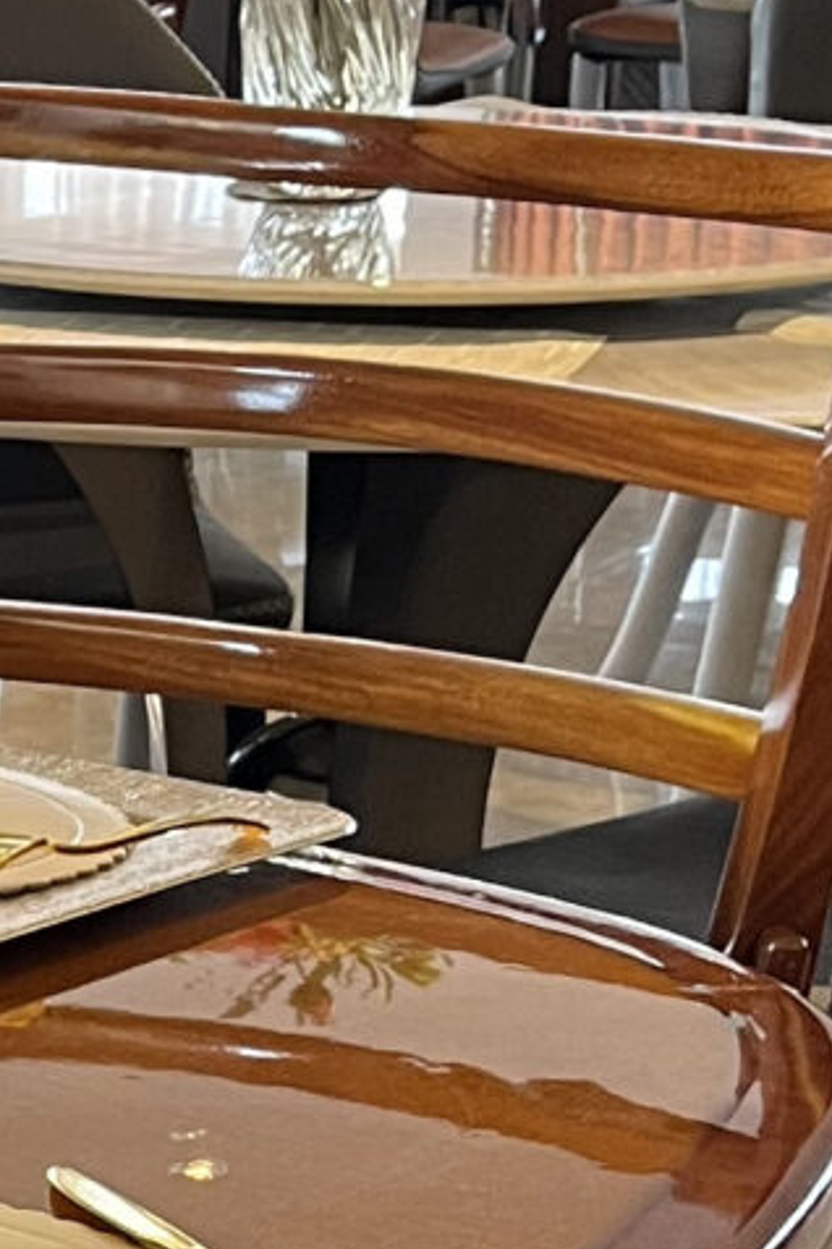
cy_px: 1307
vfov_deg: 13.9
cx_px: -858
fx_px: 5026
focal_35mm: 145
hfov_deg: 8.9
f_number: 1.6
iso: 100
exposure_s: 1/50
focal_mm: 5.1
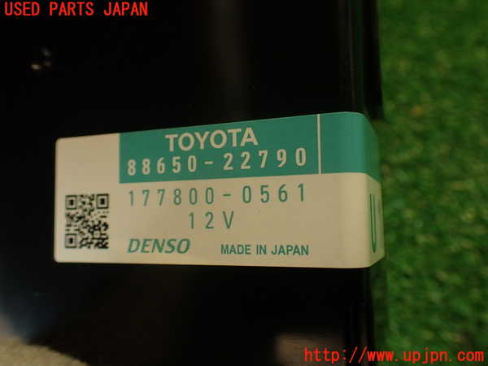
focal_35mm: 32
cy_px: 183
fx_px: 451
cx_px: 244
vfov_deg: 44.2
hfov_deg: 56.8
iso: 200
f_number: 2.4
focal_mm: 5.79
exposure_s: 1/50
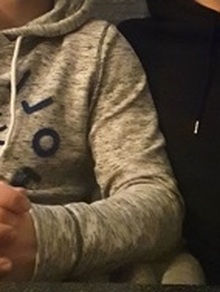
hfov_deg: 20.5
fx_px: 609
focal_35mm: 72
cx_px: 104
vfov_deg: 26.6
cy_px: 65
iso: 800
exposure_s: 1/13
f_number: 1.9
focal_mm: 3.3
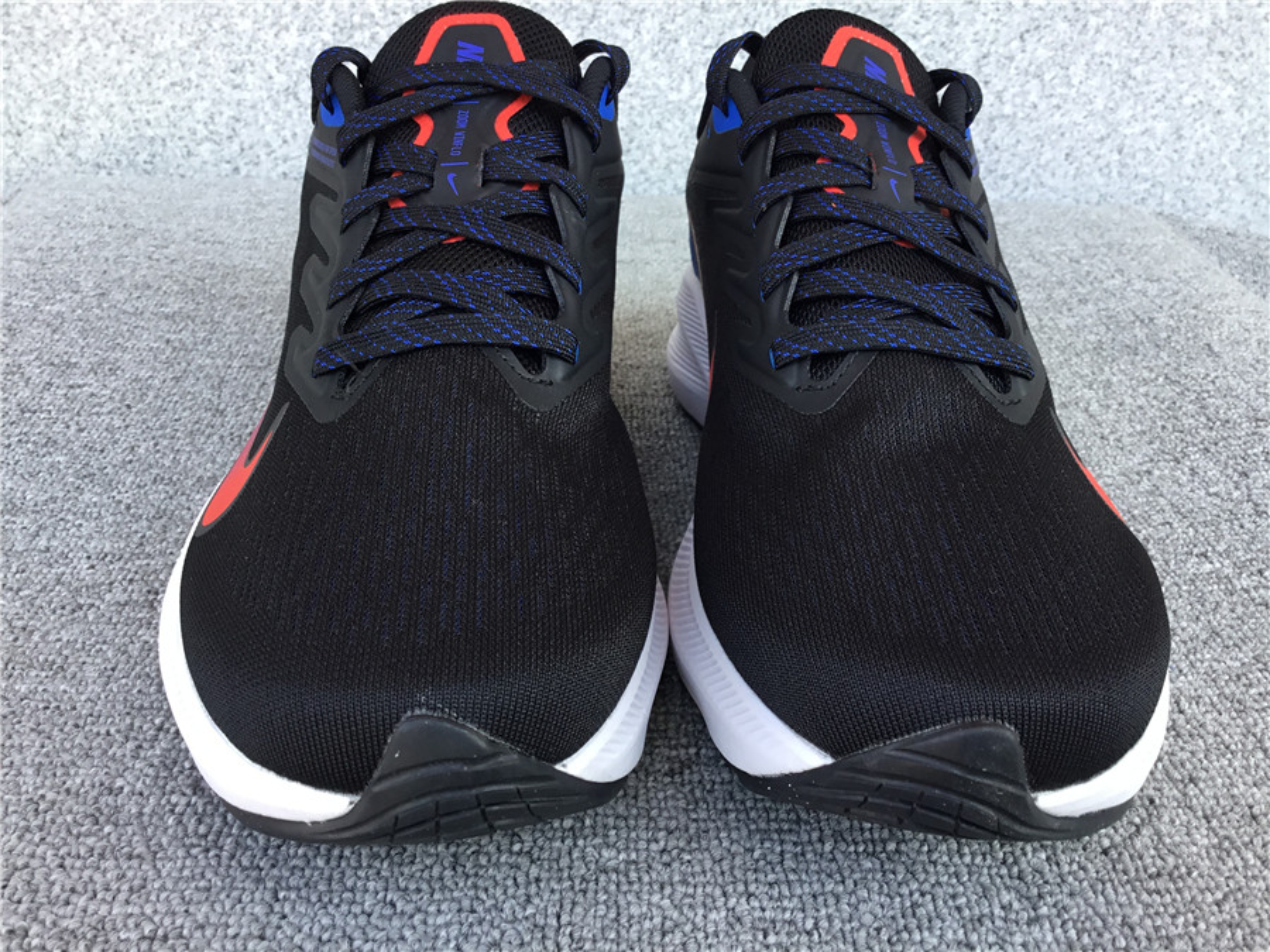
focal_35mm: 31
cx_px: 635
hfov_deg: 58.4
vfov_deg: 45.4
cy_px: 476
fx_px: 1137
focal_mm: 3.3
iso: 40
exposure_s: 1/100
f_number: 2.4
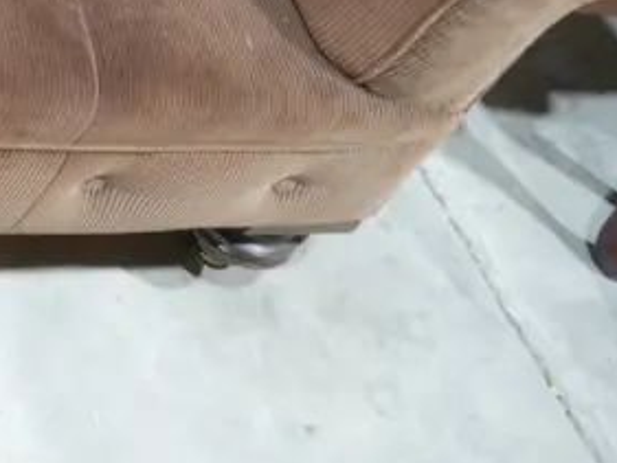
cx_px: -498
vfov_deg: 13.3
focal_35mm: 102
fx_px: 1819
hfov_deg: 16.2
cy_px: -326
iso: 500
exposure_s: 1/60
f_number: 3.5
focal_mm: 14
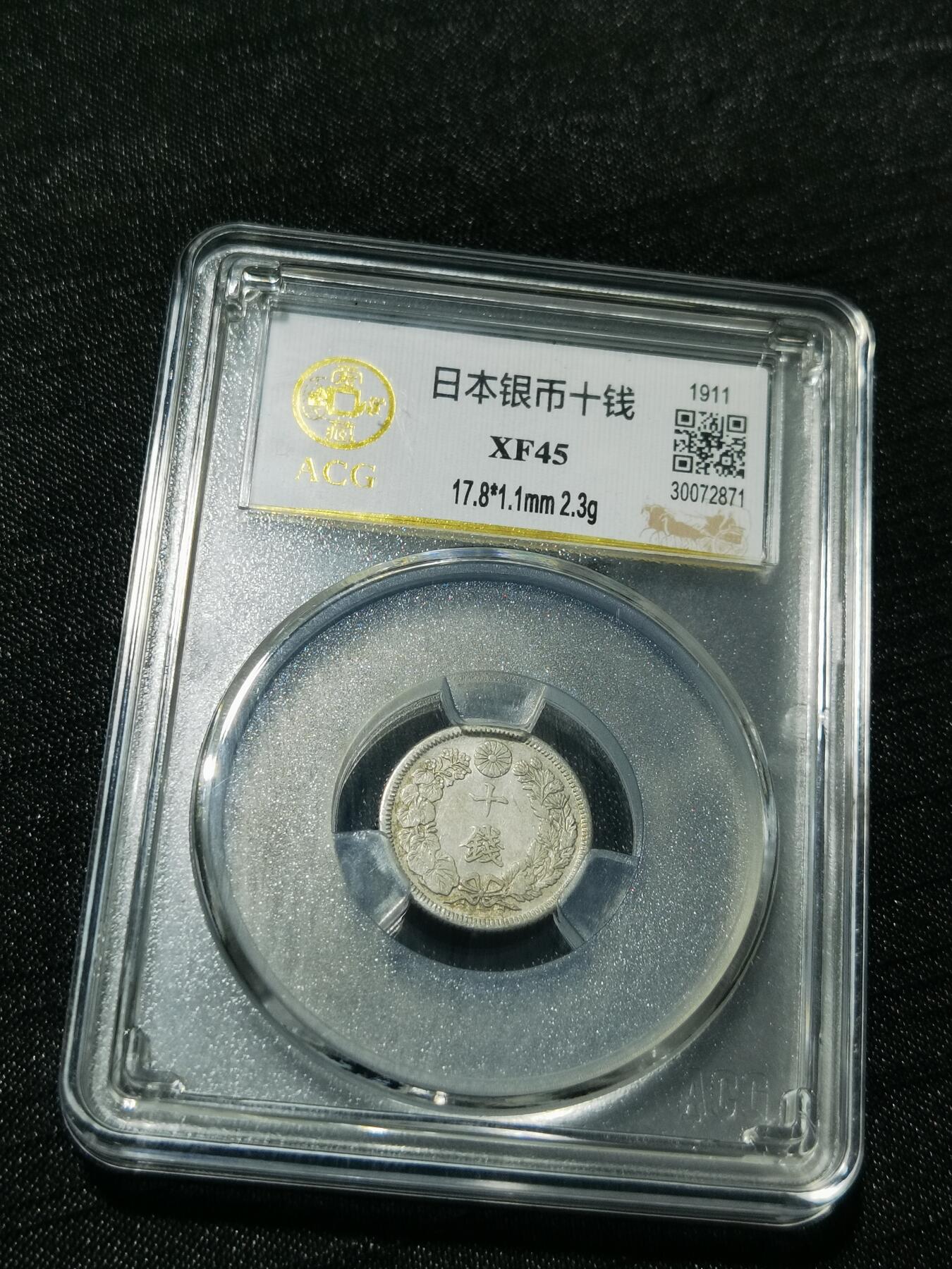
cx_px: 476
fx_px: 2053
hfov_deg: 26.1
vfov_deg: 34.3
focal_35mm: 56
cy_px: 634
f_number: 1.9
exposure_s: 1/100
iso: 80
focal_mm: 6.67
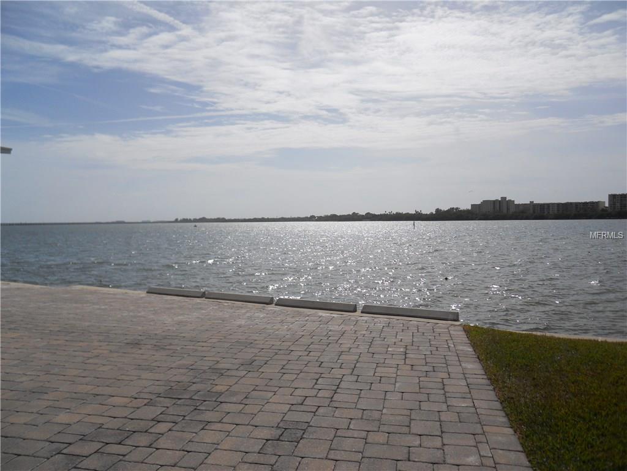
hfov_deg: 63.4
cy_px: 236
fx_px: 507
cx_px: 314
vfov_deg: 49.7
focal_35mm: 28
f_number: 5.4
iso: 80
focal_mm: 5
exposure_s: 1/1500
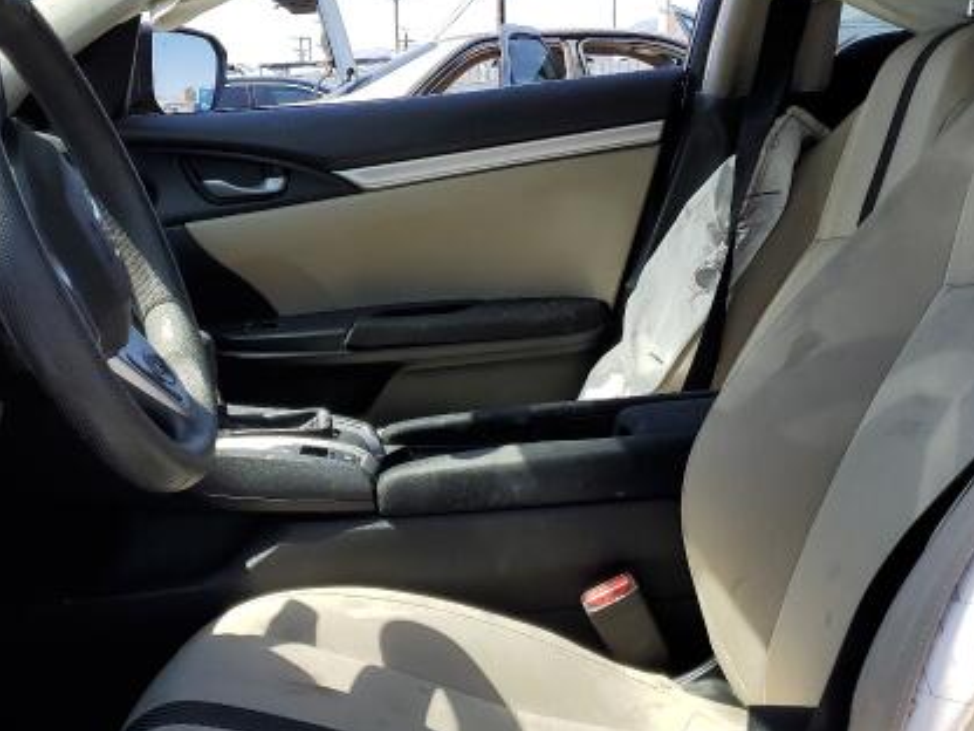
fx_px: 1407
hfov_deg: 37.9
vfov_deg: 29.1
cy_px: 408
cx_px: 354
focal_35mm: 50
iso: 50
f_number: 1.5
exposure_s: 1/1250
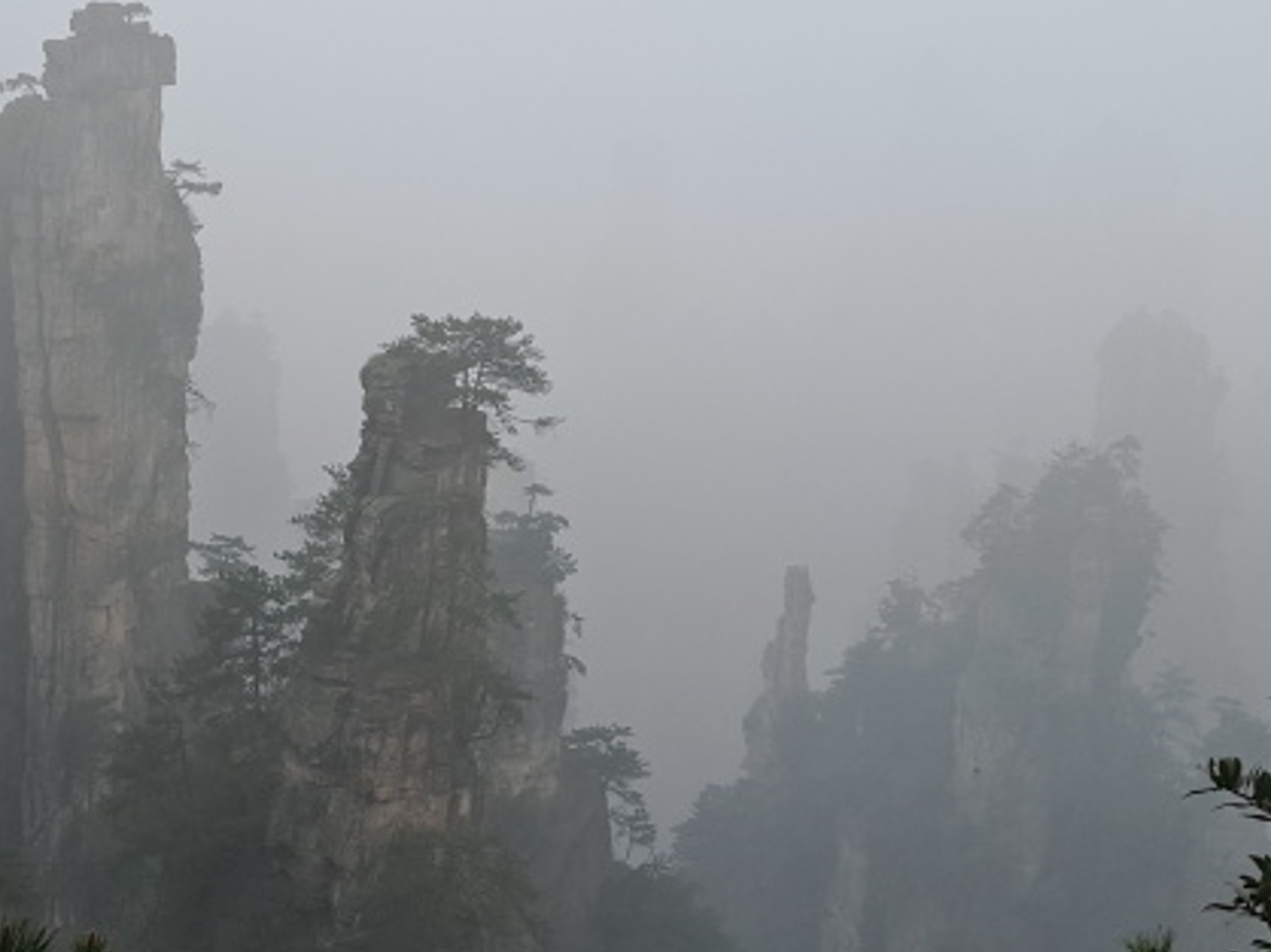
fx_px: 2789
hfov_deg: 25.3
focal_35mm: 76
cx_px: 286
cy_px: 435
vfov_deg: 19.4
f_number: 2.2
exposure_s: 1/163
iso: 40
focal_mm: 4.73
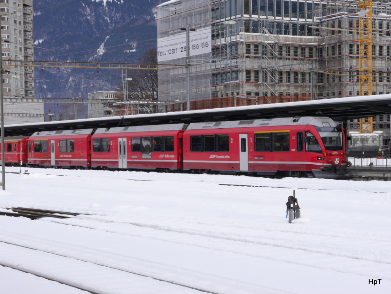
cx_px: 196
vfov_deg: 17.6
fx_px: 949
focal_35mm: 84
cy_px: 147
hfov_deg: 23.3
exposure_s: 1/80
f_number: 14
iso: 250
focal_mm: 42
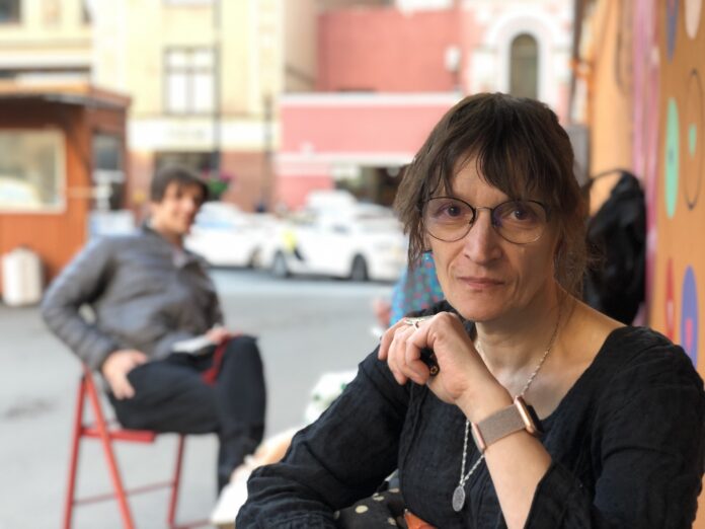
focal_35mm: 52
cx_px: 352
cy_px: 264
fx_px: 1059
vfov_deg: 28.0
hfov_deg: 36.8
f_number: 2.4
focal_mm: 6
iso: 80
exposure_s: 1/50
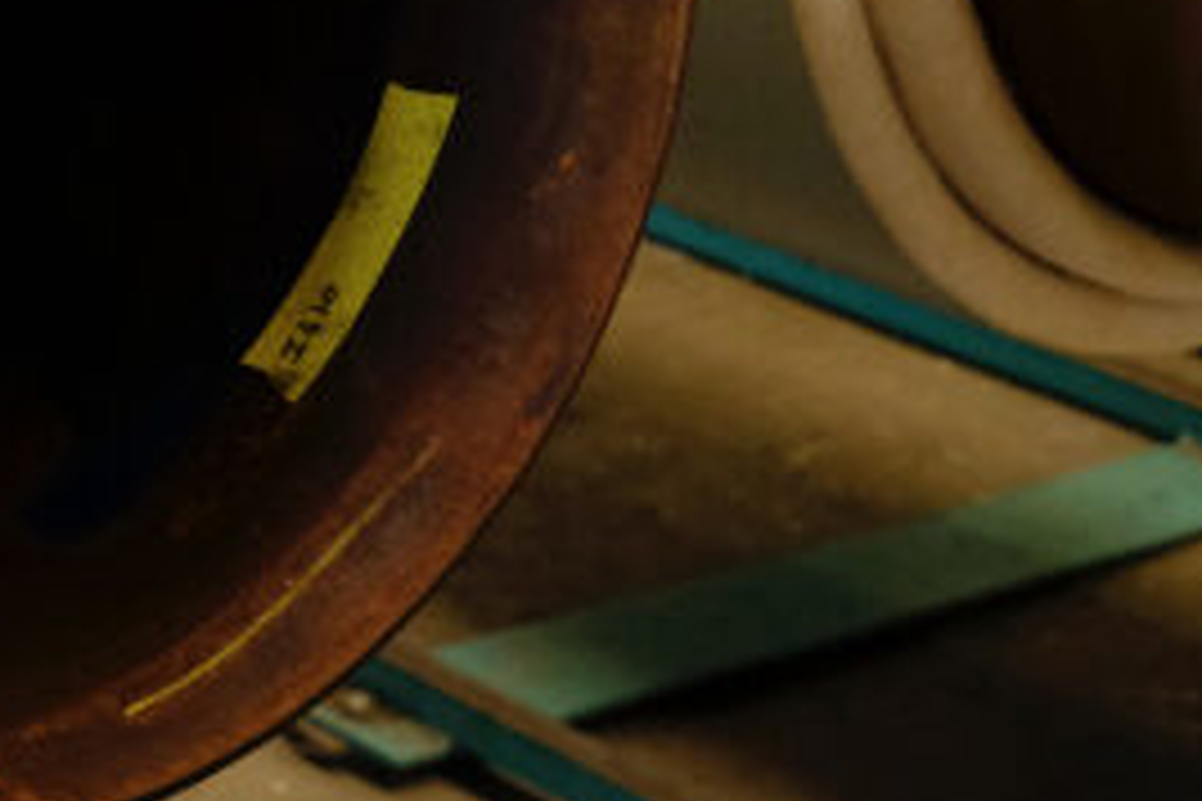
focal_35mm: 134
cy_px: -403
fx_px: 4474
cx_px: -207
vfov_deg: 9.9
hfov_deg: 14.8
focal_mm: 23
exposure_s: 1/125
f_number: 5.6
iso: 2500
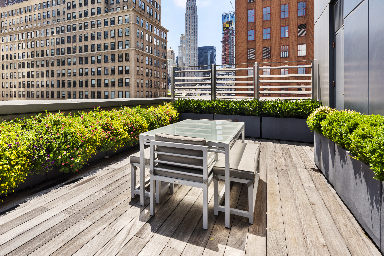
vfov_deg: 61.2
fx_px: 213
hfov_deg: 82.9
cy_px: 98
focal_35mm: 20
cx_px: 152
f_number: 11
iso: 100
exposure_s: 1/100
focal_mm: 16
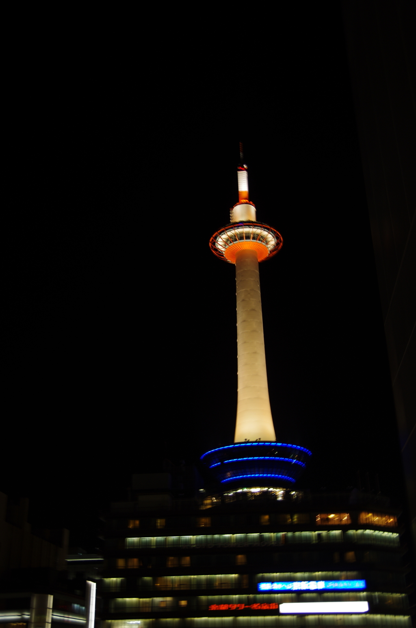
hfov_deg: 31.8
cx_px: 208
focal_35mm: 42
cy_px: 314
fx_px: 731
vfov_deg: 46.5
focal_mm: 28
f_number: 4
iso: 200
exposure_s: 1/10
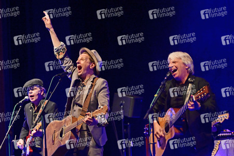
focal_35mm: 200
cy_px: 78
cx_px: 117
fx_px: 1299
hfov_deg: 10.3
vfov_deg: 6.9
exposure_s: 1/160
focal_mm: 200
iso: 8000
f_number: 3.5
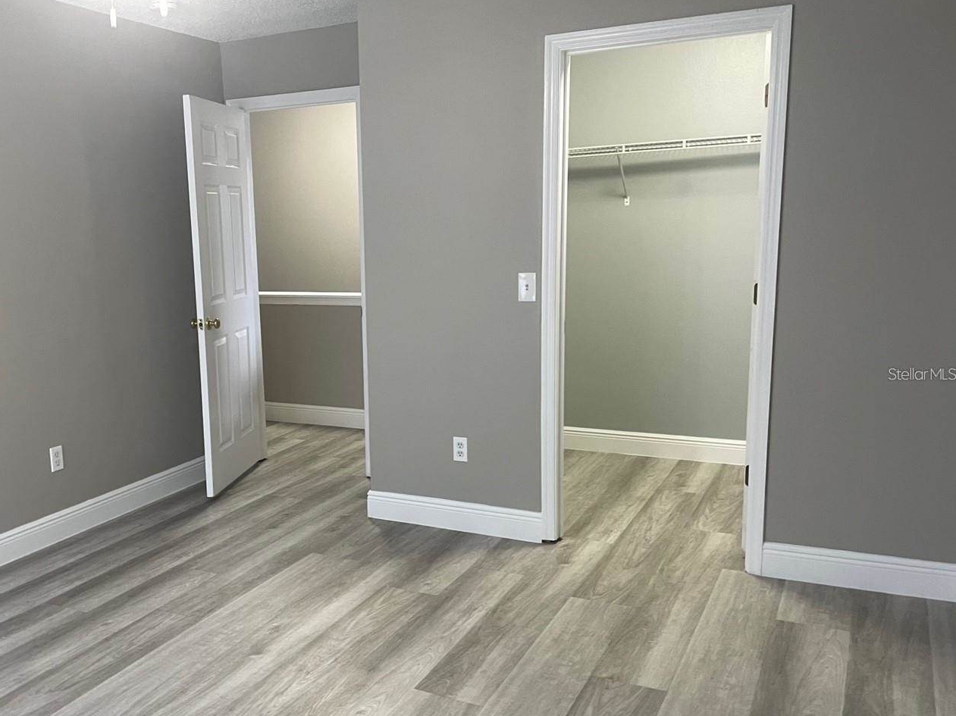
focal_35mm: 33
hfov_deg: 54.7
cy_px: 374
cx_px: 353
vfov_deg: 42.9
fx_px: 911
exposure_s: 1/60
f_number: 1.6
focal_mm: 4.2
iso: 100
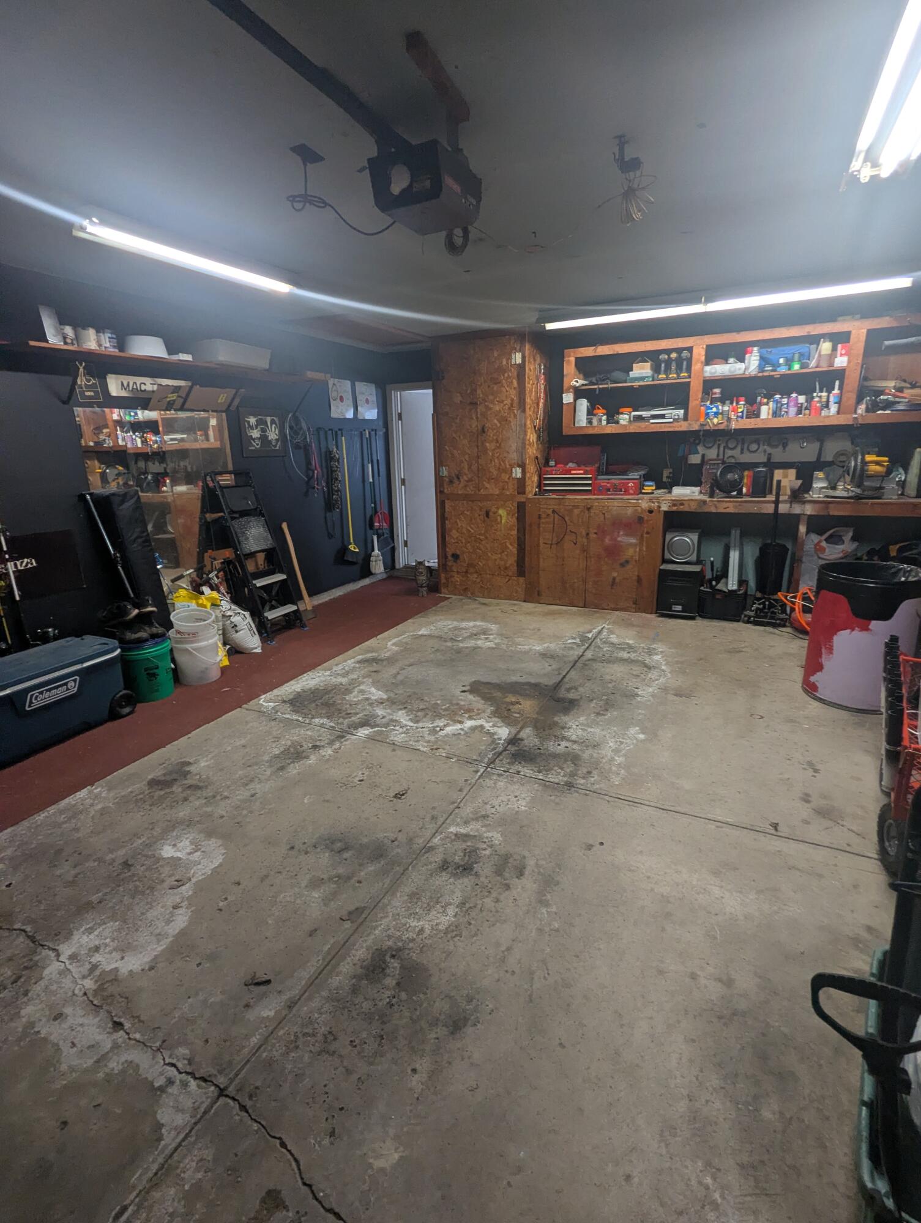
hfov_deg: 78.2
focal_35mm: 16
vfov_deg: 94.4
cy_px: 612
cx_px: 460
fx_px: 566
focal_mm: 2.35
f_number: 2.2
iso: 215
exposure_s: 1/40
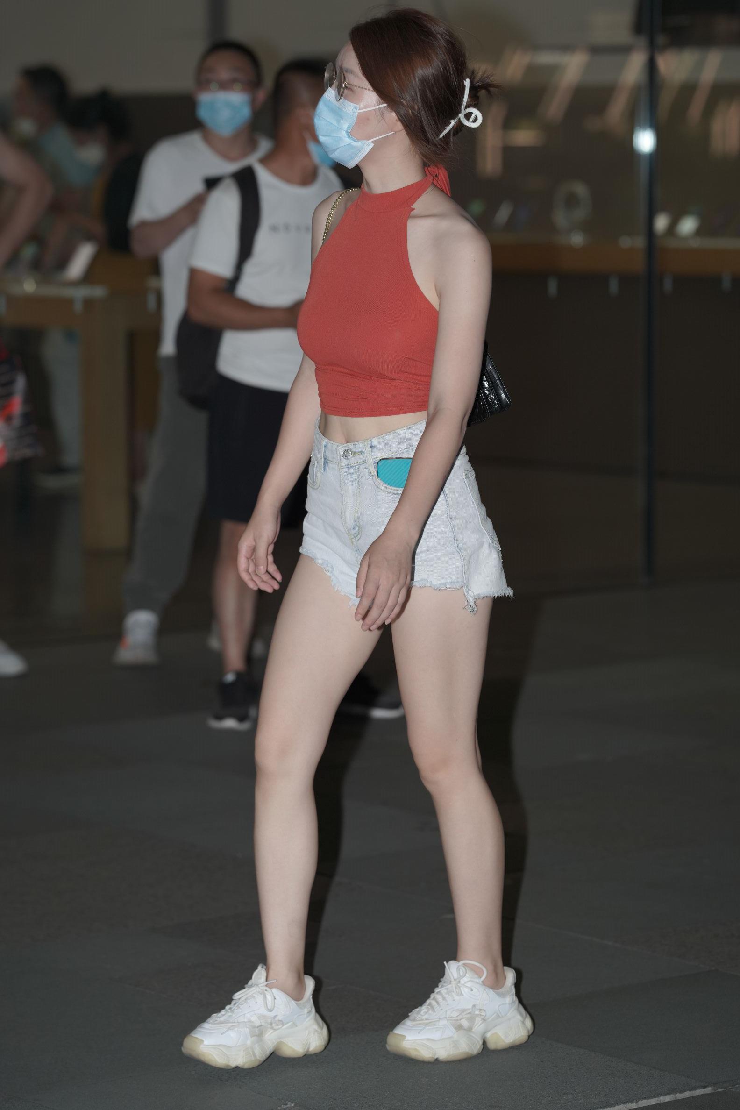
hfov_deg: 10.2
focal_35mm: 135
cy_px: 555
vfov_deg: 15.2
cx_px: 370
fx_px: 4162
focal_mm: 135
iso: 640
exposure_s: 1/200
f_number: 4
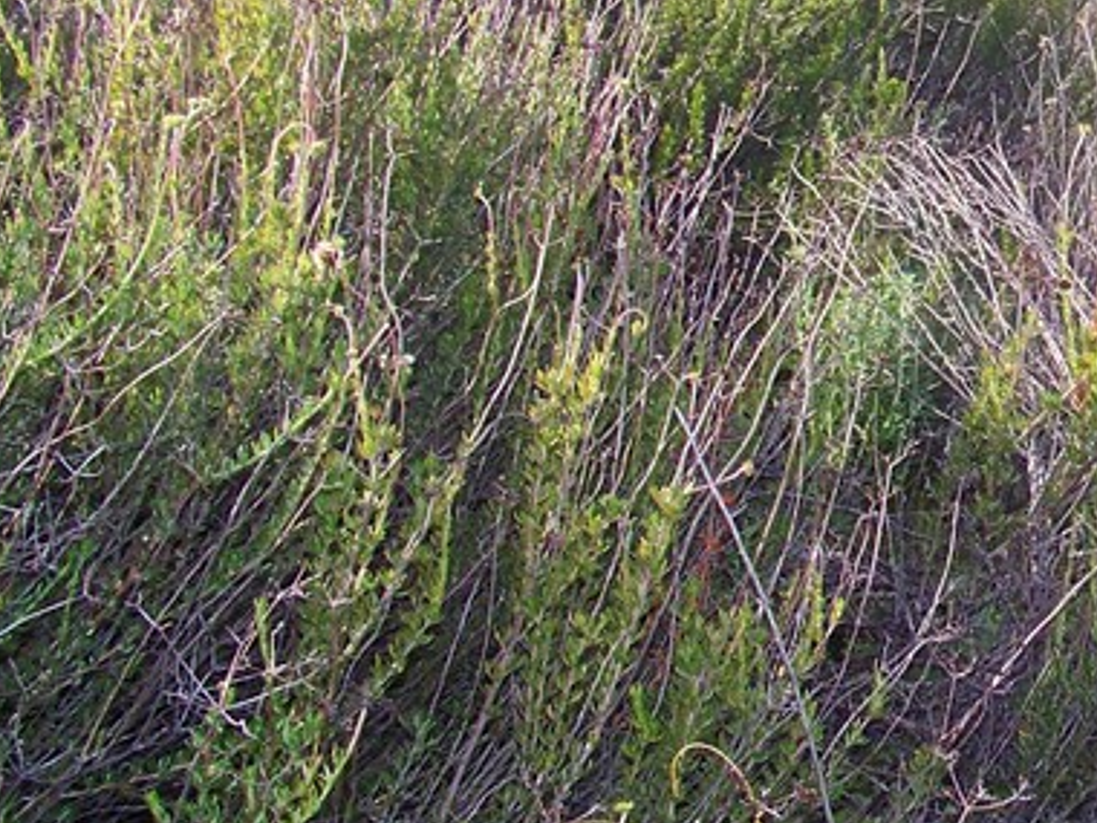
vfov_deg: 16.6
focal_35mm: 89
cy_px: 321
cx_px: 1259
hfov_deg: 20.8
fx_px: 2820
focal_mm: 5.85
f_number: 3.6
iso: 64
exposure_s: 1/250
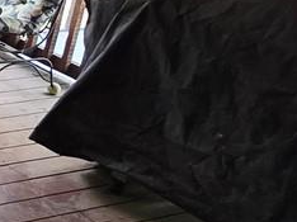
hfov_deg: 15.9
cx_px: -336
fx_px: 763
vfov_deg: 16.5
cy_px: 63
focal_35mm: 89
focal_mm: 2.2
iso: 200
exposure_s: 1/60
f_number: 1.9
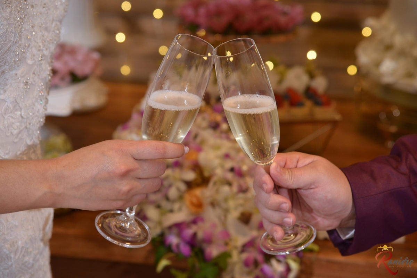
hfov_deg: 19.4
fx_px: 1217
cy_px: 139
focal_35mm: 105
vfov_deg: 13.1
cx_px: 208
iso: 1600
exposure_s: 1/60
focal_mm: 105
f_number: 5.6
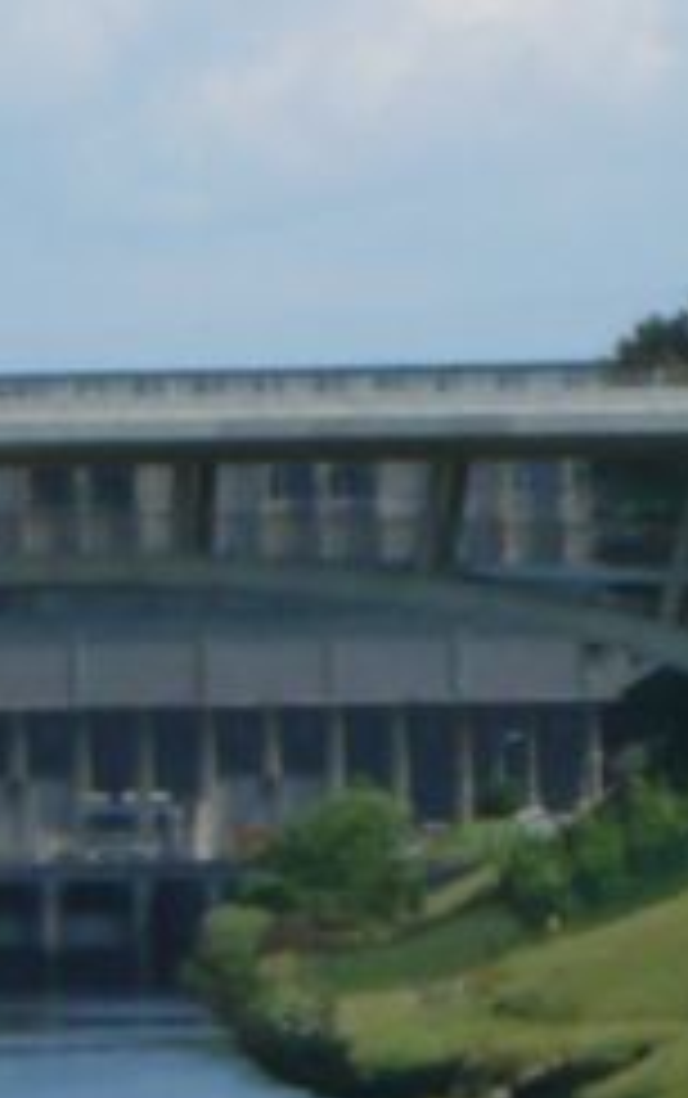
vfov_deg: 4.1
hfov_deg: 2.6
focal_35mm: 511
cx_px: -580
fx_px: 15294
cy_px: 1400
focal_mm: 12.7
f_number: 4.6
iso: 100
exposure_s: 1/640
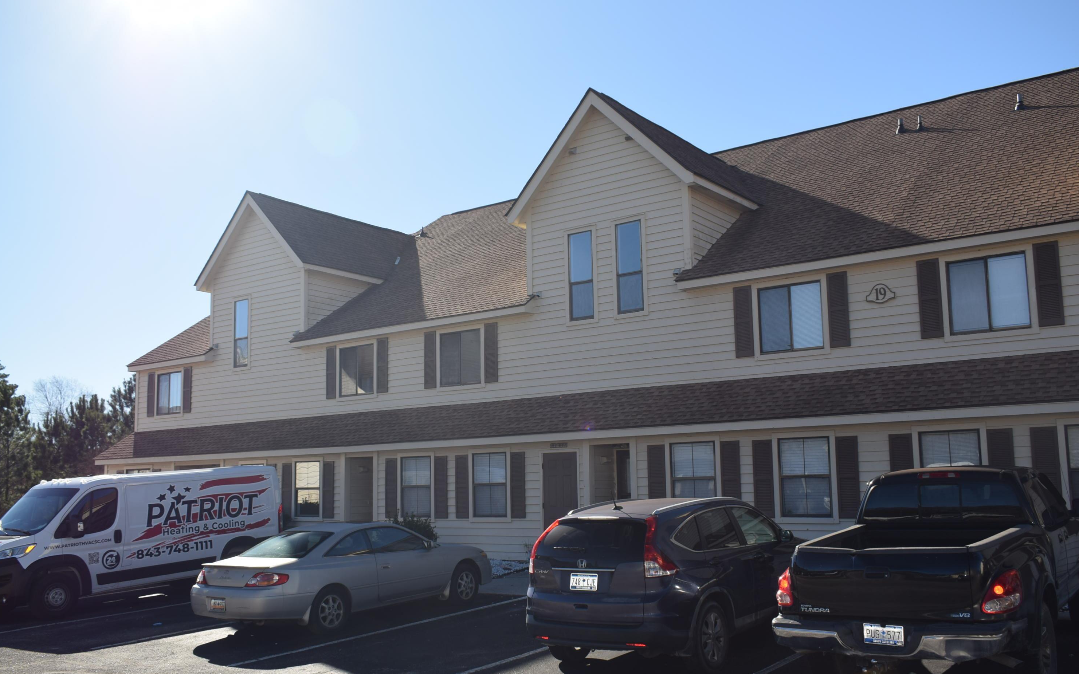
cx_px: 535
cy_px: 359
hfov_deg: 56.7
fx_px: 1000
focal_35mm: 34
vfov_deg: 37.3
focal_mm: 22
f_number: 7.1
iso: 100
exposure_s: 1/200
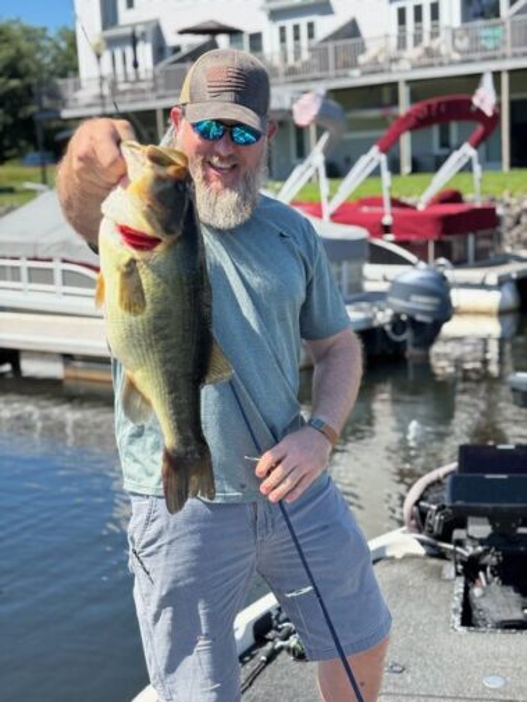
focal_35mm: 52
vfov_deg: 36.8
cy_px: 351
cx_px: 264
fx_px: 1055
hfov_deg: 28.0
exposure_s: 1/1103
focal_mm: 5.96
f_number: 1.6
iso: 32
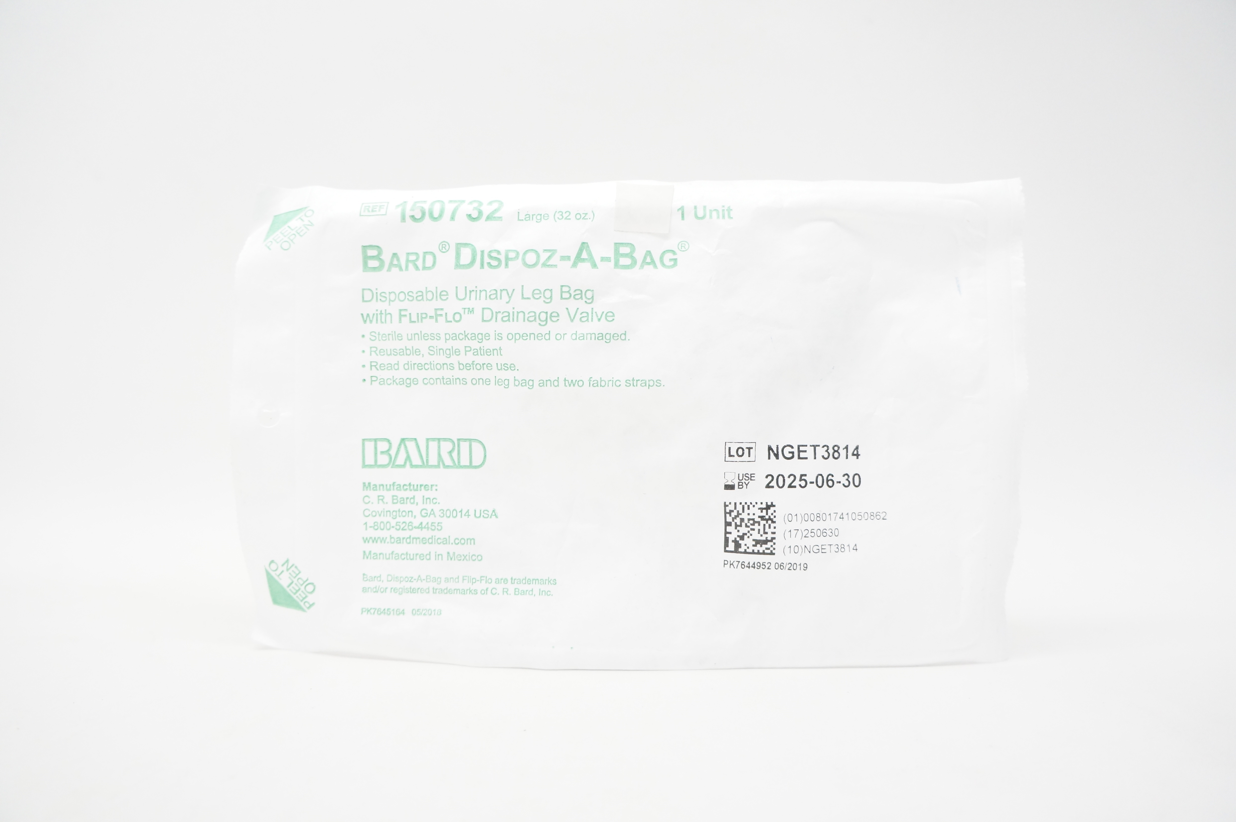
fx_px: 926
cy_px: 411
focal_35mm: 27
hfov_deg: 67.4
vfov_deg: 47.8
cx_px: 618
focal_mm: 18
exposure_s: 1/250
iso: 1600
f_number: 4.5
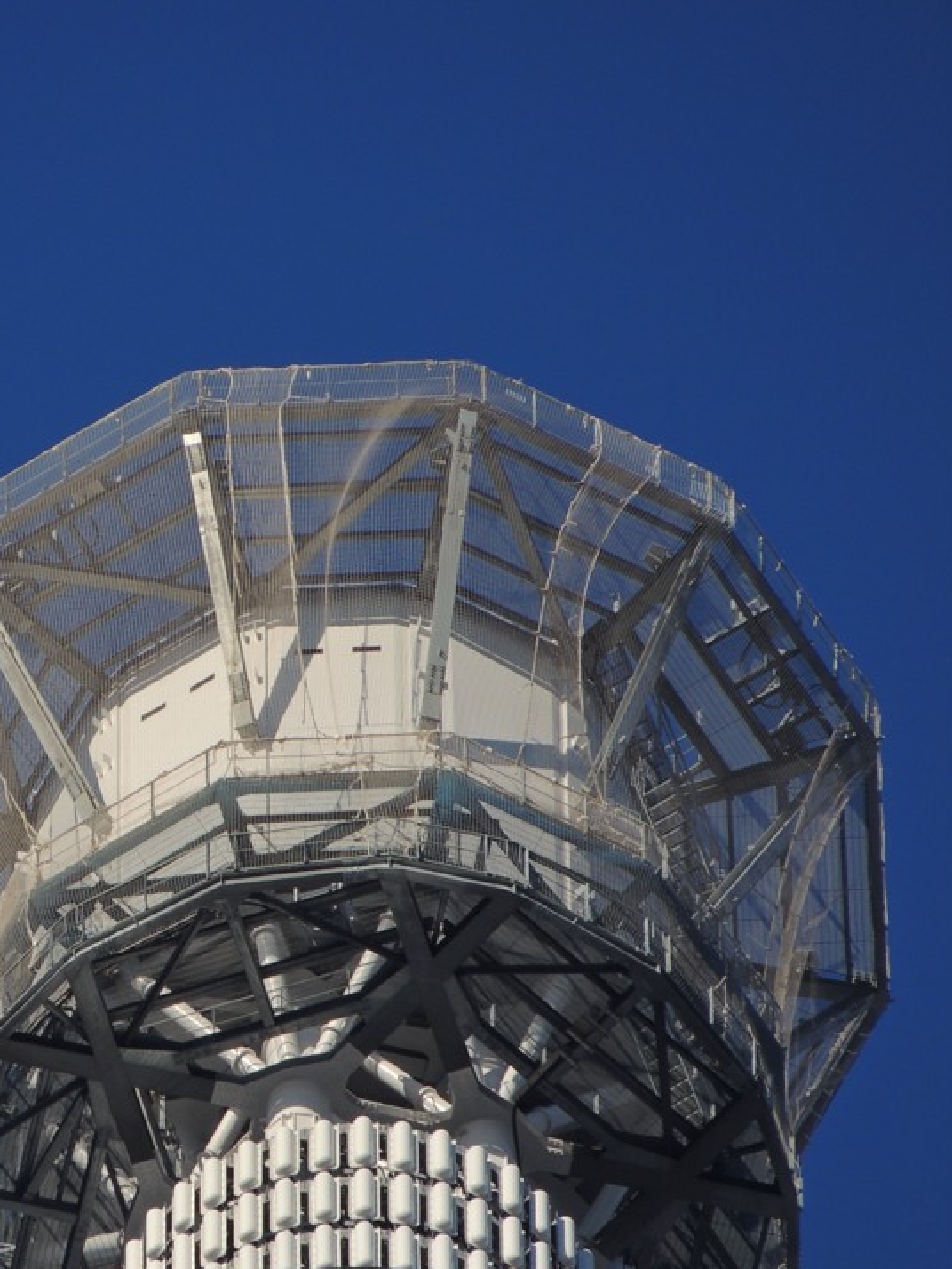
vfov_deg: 1.5
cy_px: 832
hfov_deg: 1.2
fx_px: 47275
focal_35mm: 1290
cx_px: 282
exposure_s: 1/640
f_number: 5.5
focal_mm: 160.5
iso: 100
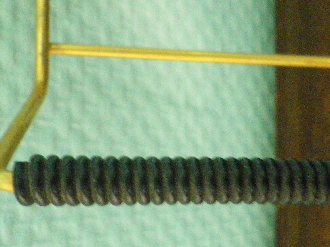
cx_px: 223
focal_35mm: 52
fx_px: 496
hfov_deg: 36.4
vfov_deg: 27.8
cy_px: 171
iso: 800
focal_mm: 4.9
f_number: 2.6
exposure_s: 1/13
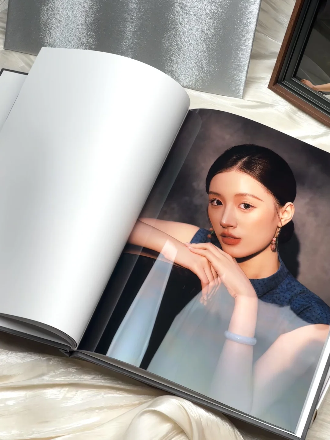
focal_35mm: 77
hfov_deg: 19.1
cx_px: 165
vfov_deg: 25.3
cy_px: 220
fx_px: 979
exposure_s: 1/100
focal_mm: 9
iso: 40
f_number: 2.8
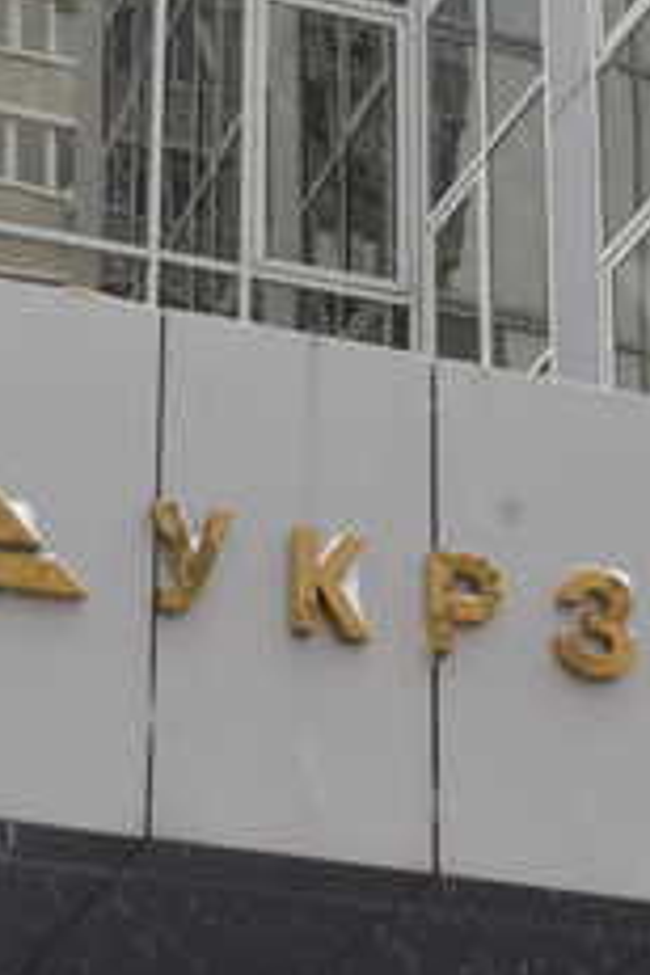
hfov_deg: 10.3
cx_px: 595
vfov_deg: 15.4
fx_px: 3602
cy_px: 574
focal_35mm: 133
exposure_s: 1/160
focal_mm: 32
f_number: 9
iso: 1600
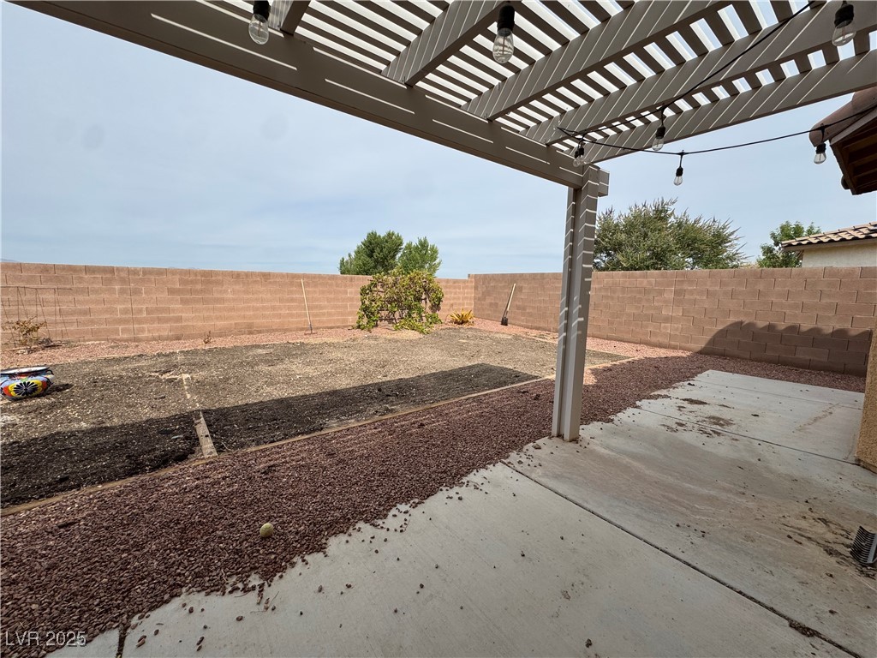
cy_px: 329
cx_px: 438
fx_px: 355
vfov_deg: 85.7
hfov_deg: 102.1
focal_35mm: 14
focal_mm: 2.22
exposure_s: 1/2494
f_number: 2.2
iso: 50
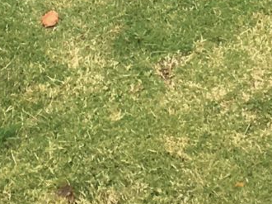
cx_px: 164
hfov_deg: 8.8
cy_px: -501
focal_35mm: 225
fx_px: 1767
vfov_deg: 5.9
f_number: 2.2
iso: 25
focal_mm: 4.15
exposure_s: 1/674
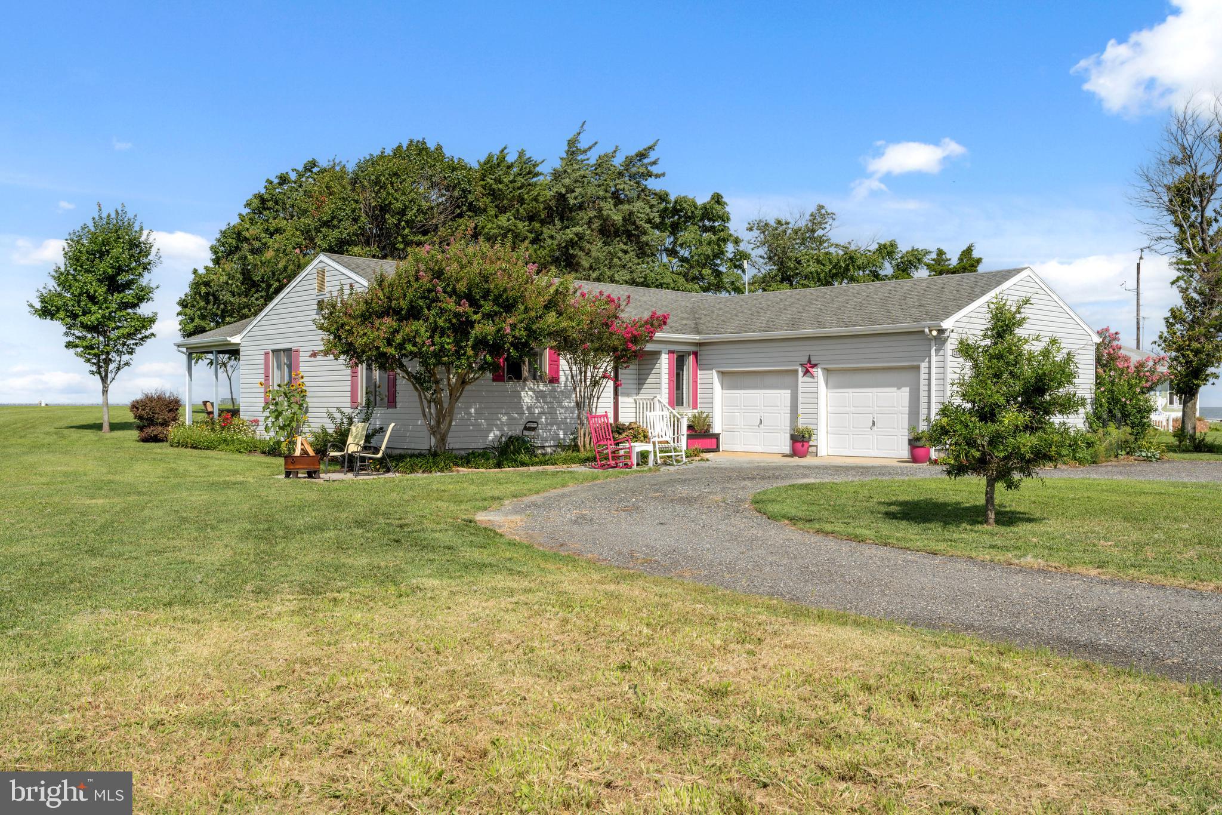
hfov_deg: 58.7
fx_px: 1086
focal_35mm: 32
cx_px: 611
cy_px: 408
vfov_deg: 41.1
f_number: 8
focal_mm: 32
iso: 100
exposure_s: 1/400
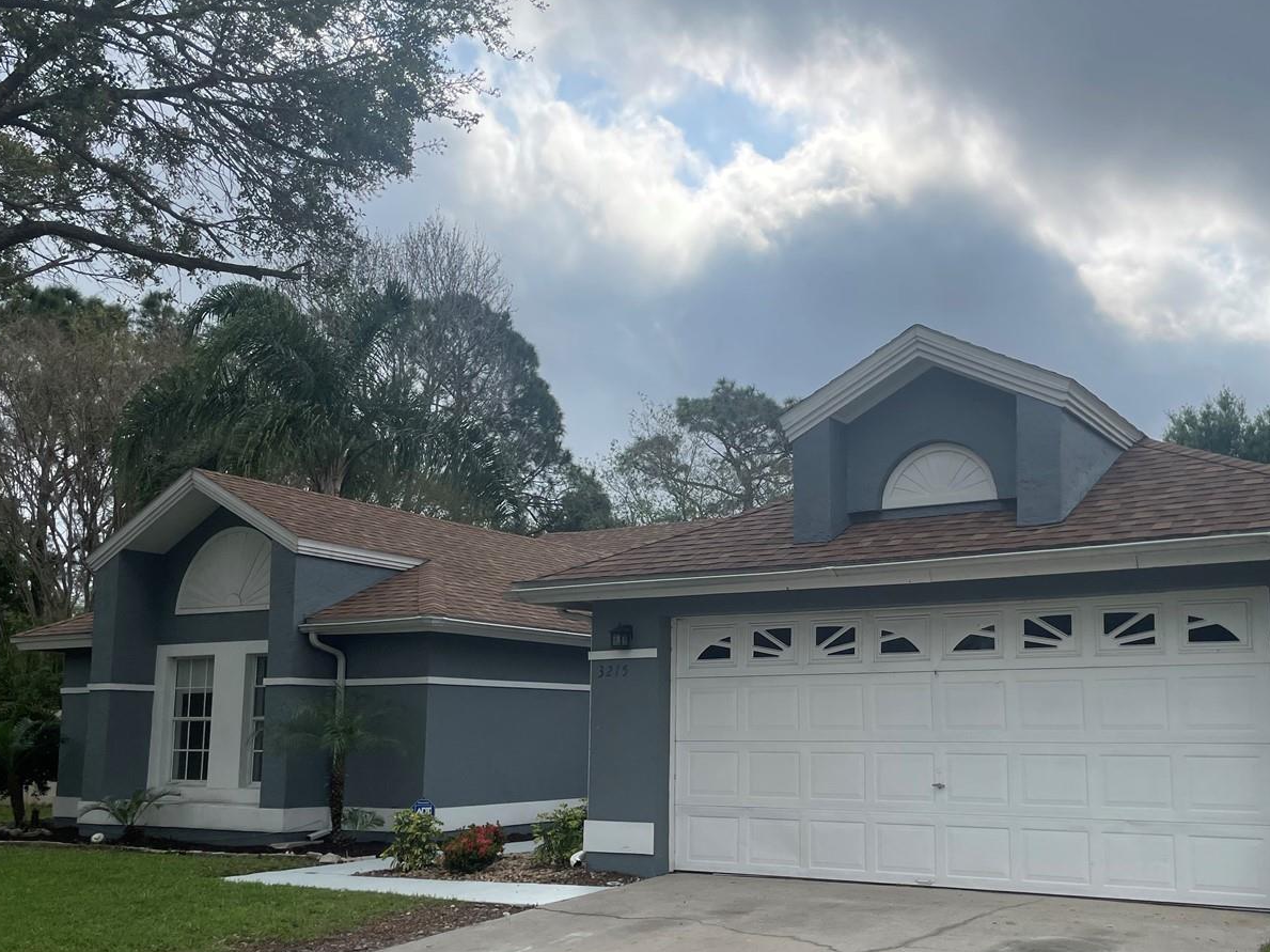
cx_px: 777
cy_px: 594
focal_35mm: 35
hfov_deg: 52.2
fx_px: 1284
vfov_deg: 40.4
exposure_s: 1/4464
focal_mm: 4.2
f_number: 1.6
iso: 32
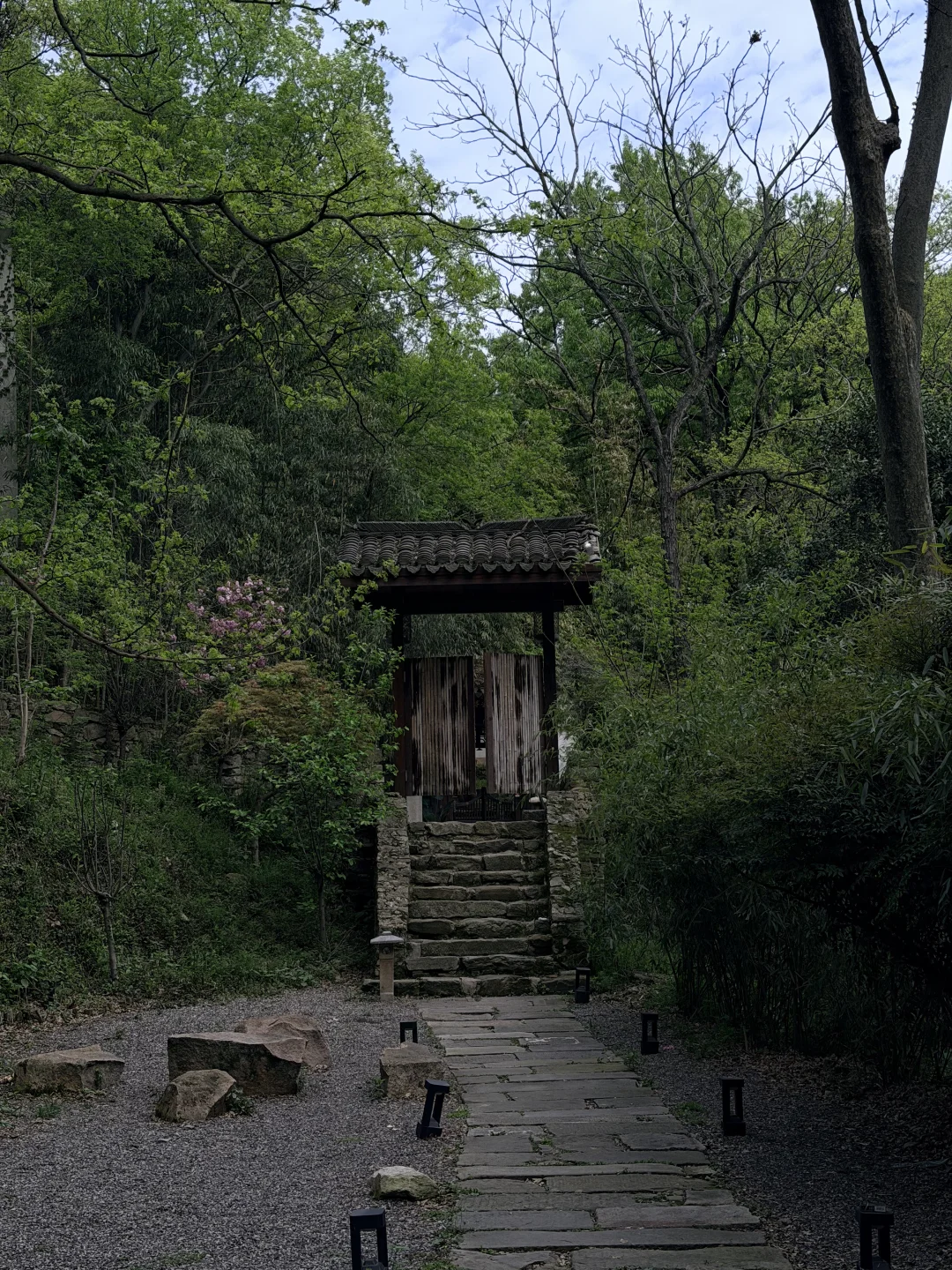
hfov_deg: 30.3
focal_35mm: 48
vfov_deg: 39.7
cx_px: 476
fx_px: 1760
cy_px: 635
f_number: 1.78
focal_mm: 6.76
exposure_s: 1/2667
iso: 100
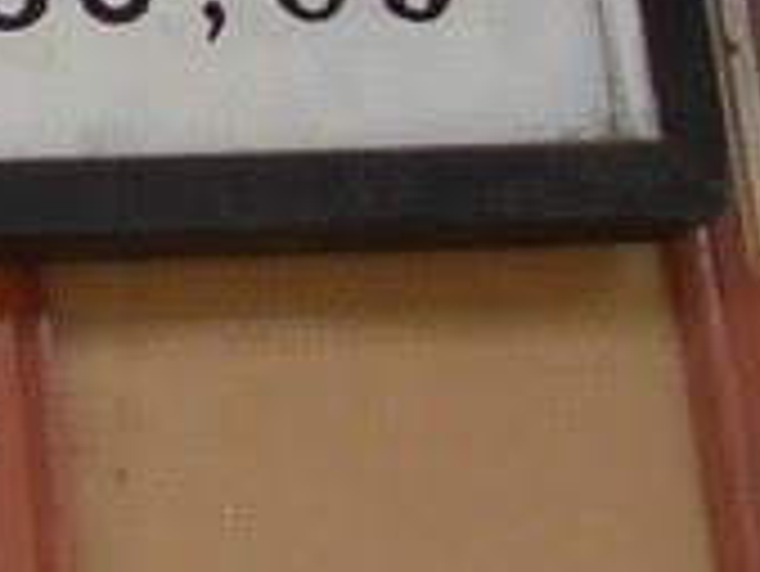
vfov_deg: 8.5
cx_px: -827
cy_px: -185
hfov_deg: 10.4
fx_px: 3779
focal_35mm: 172
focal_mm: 5.3
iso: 80
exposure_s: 1/200
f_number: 3.1
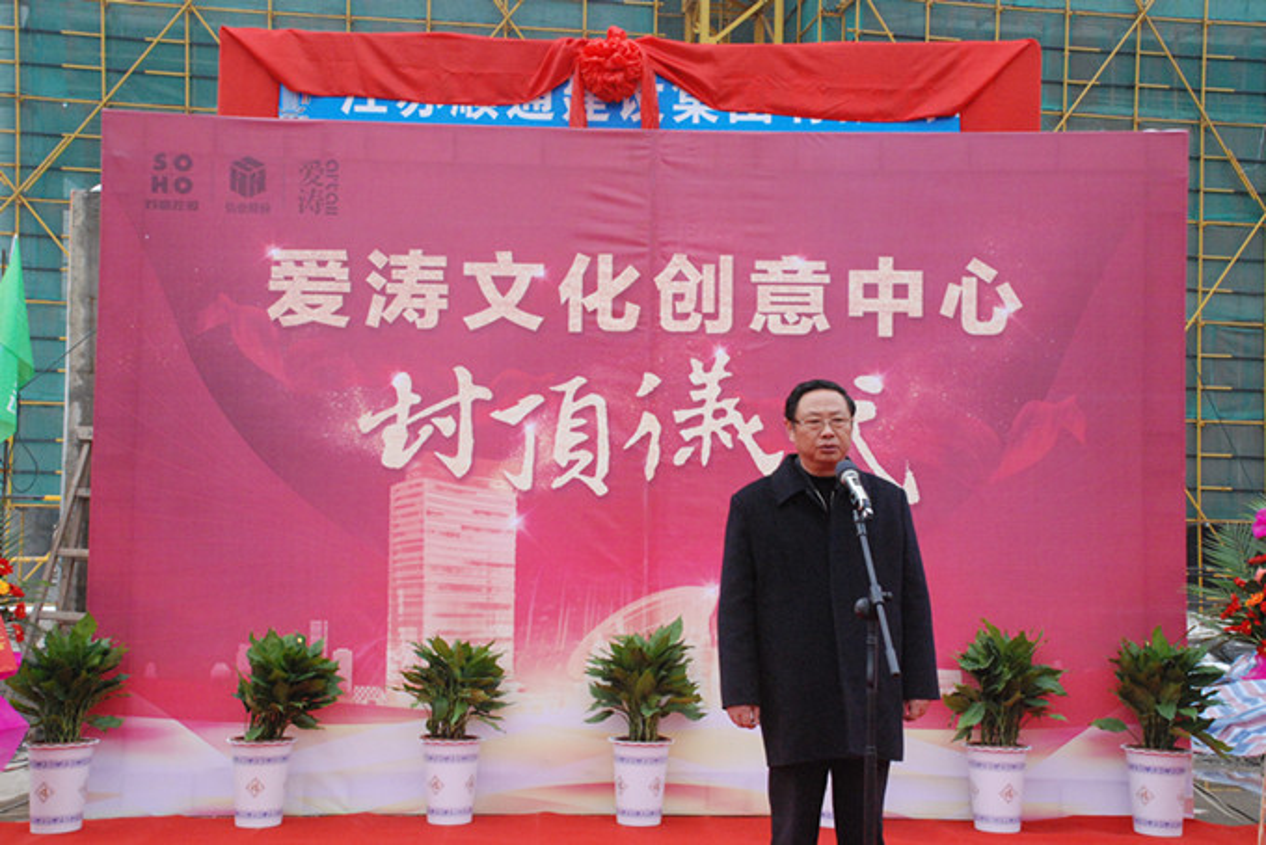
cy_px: 422
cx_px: 633
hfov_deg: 41.1
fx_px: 1689
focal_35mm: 48
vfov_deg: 28.1
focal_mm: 32
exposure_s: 1/400
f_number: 10
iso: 1600
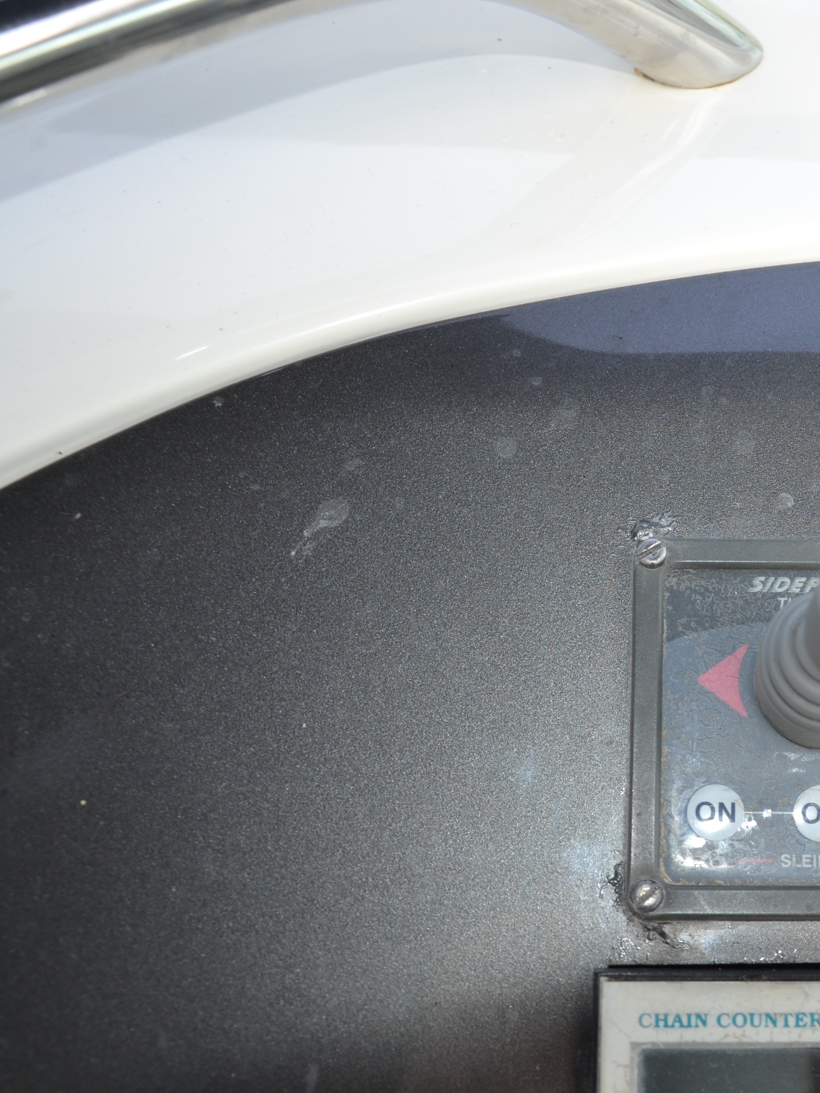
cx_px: 761
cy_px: 543
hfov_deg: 28.9
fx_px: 1516
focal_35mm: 48
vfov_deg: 39.7
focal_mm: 22
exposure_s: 1/125
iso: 125
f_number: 4
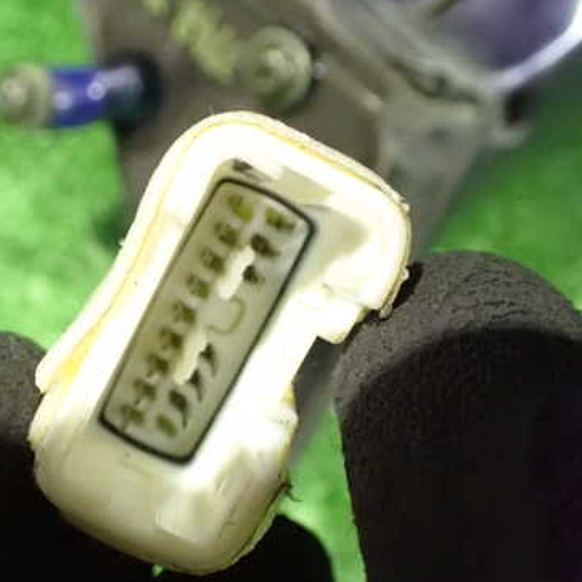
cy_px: 334
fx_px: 837
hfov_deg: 37.0
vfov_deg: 38.3
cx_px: 117
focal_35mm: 44
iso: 1600
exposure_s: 1/15
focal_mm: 5.4
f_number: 2.3
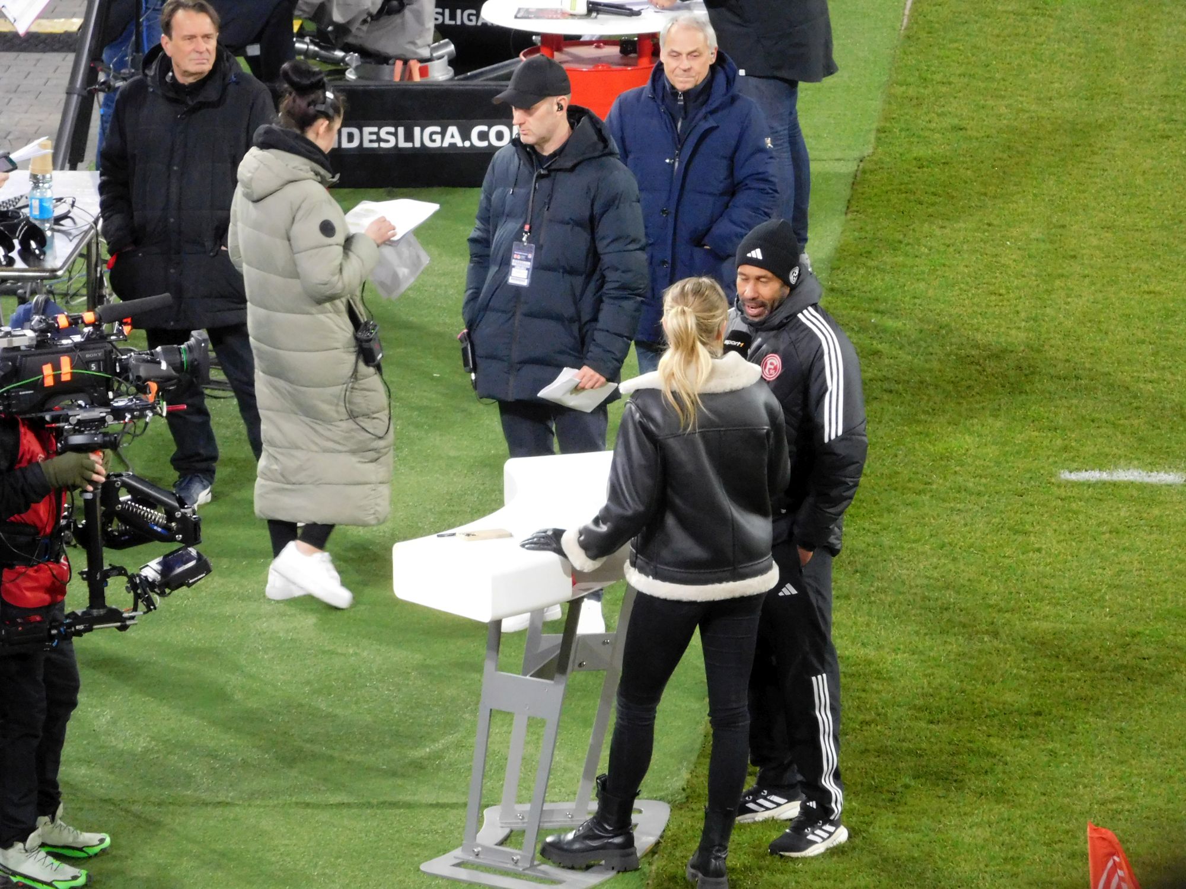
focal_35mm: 280
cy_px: 444
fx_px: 9593
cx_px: 593
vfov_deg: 5.3
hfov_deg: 7.1
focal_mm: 50
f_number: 5.8
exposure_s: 1/60
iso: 640
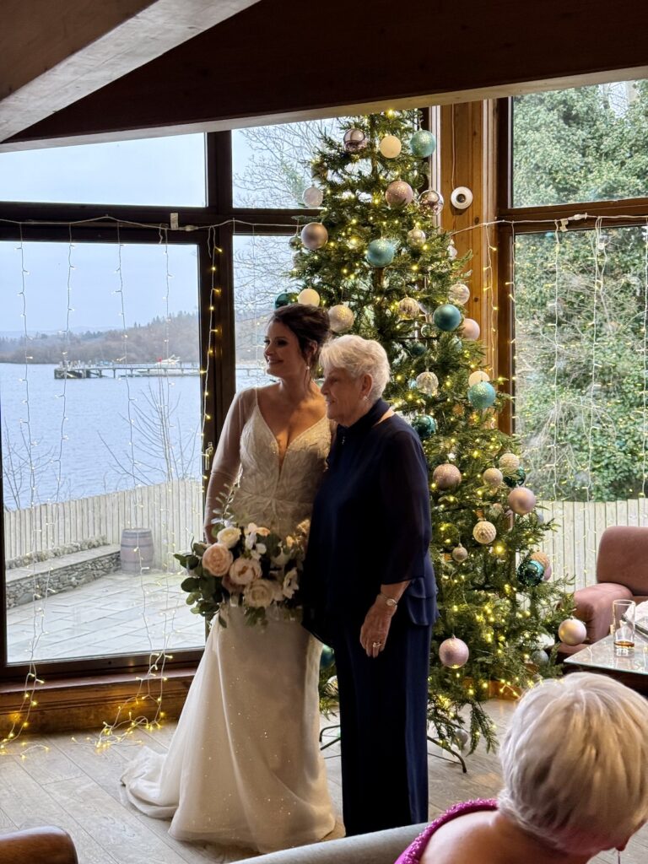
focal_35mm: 48
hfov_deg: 30.3
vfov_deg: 39.7
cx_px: 324
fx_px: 1198
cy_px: 432
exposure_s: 1/50
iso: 125
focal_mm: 6.76
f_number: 1.78
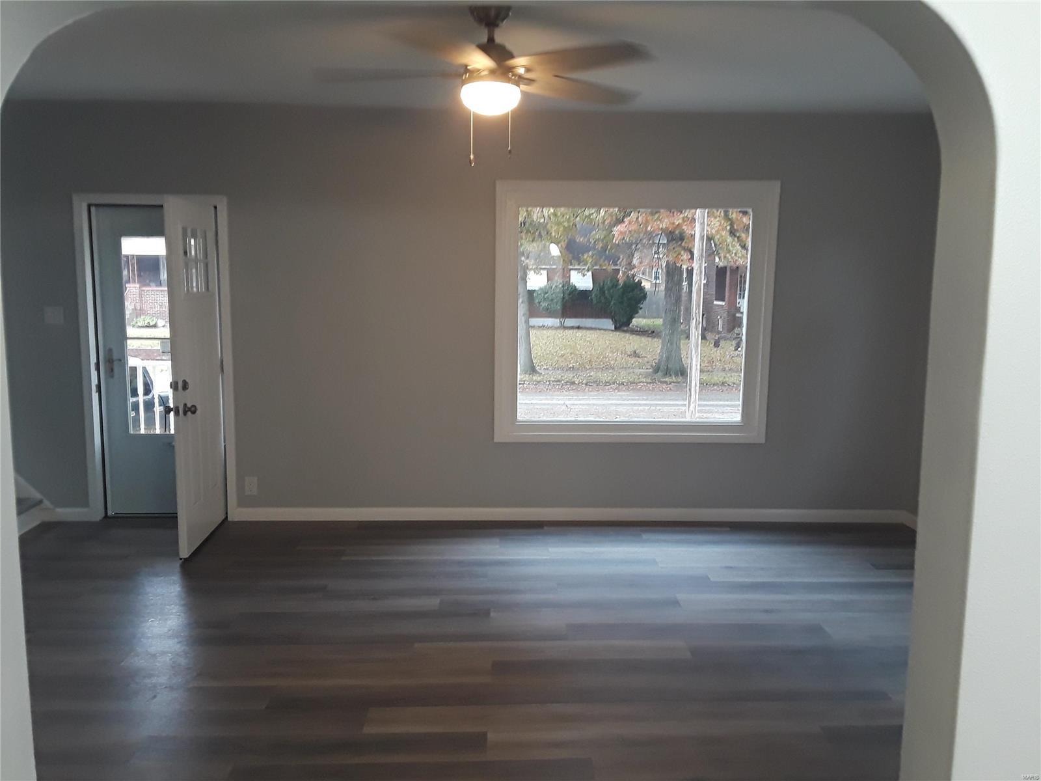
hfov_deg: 63.4
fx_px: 842
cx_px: 520
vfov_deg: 49.7
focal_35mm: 28
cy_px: 390
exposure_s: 1/30
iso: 100
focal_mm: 2.9
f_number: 1.9
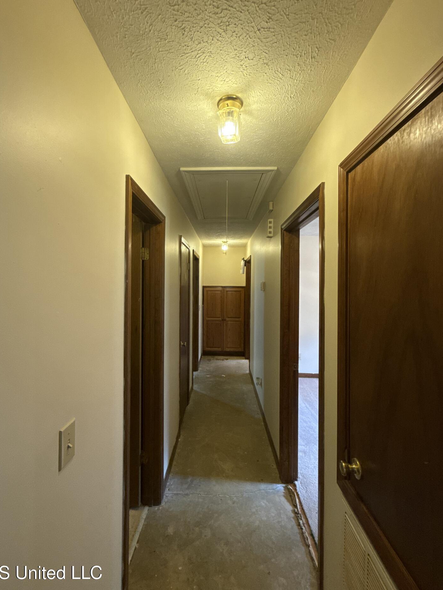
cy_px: 286
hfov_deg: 81.7
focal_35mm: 15
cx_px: 209
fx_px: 256
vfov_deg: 98.1
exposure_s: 1/60
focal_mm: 2.22
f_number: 2.2
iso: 400
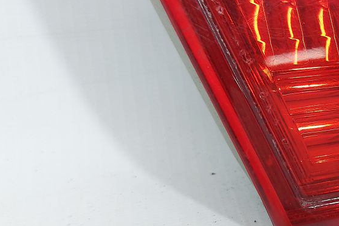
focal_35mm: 62
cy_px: 129
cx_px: 370
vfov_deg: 21.9
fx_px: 584
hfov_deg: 29.3
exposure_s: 1/50
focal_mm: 5.23
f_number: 1.8
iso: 64
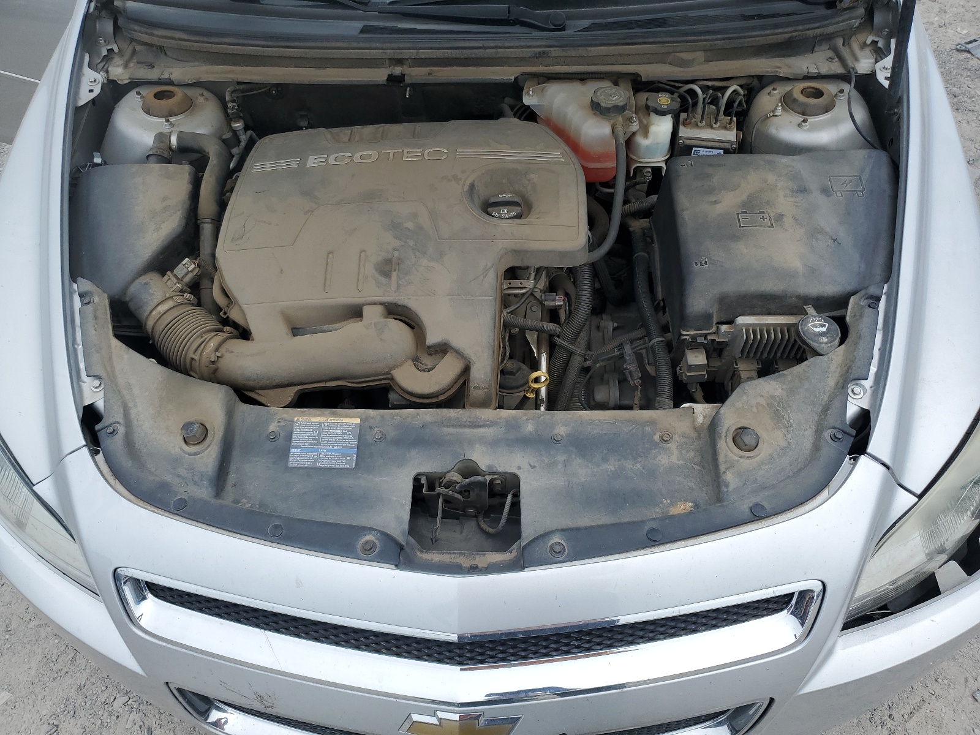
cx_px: 490
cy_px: 368
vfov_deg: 53.1
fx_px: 736
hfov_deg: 67.3
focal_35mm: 26
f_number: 1.5
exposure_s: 1/2500
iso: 50
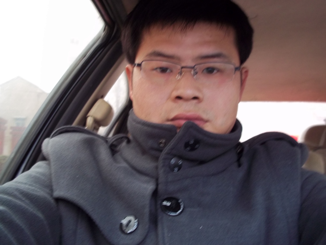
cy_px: 122
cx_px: 163
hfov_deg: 51.4
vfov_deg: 39.7
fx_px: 339
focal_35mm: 36
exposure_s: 1/20
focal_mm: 6.5
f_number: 3.1
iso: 160
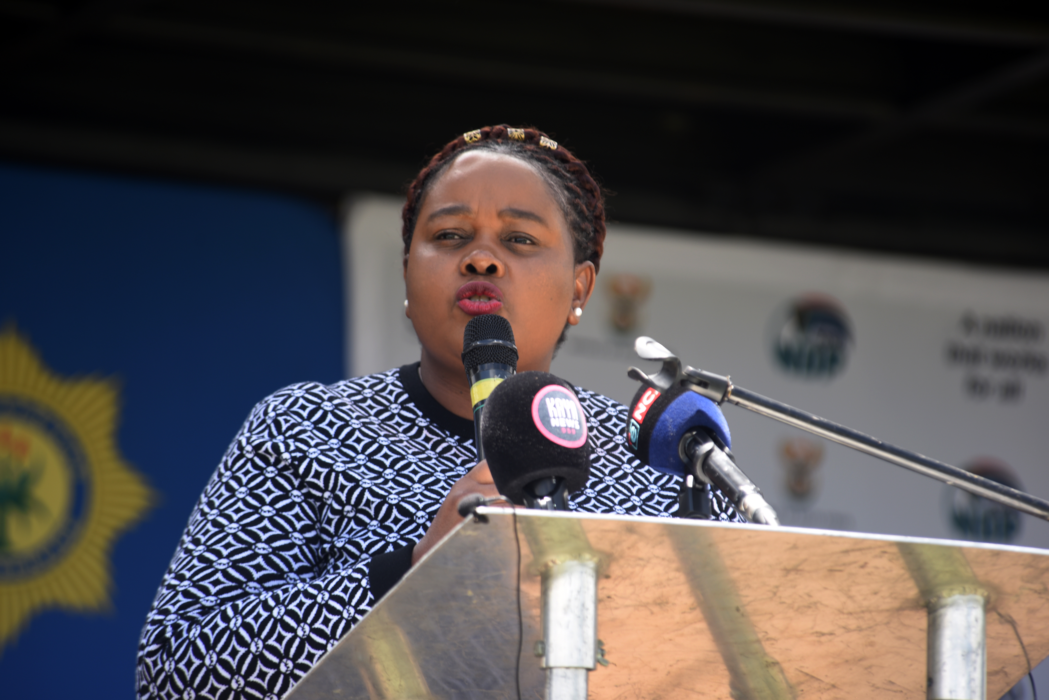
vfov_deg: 3.4
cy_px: 350
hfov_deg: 5.2
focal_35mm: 400
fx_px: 11659
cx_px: 524
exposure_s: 1/100
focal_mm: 400
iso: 100
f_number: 5.6
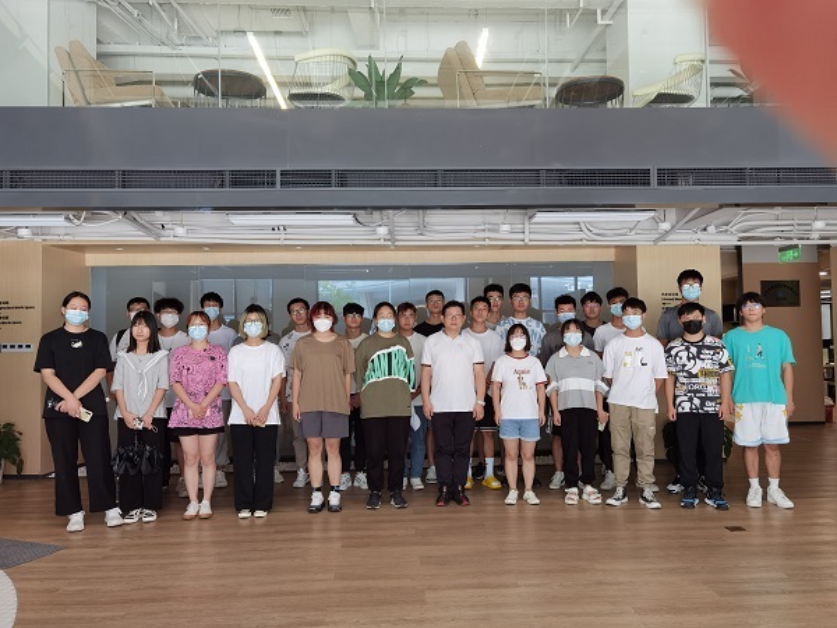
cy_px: 314
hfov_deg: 65.3
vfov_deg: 51.4
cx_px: 418
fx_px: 653
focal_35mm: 27
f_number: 1.9
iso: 125
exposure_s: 1/100
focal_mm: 6.71
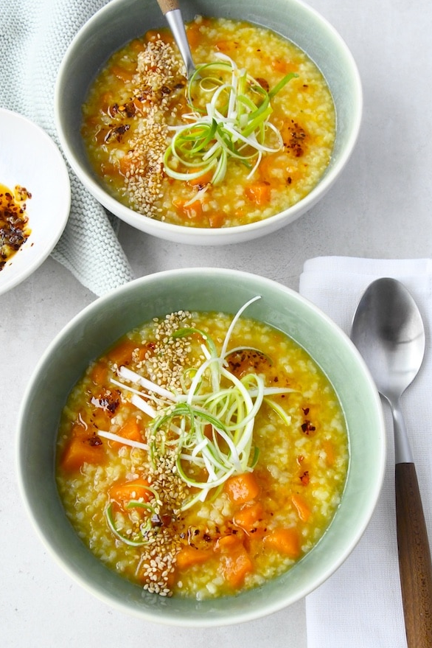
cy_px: 351
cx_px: 206
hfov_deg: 31.2
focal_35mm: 43
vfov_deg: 45.4
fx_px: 774
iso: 4000
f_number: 11
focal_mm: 24
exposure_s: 1/125
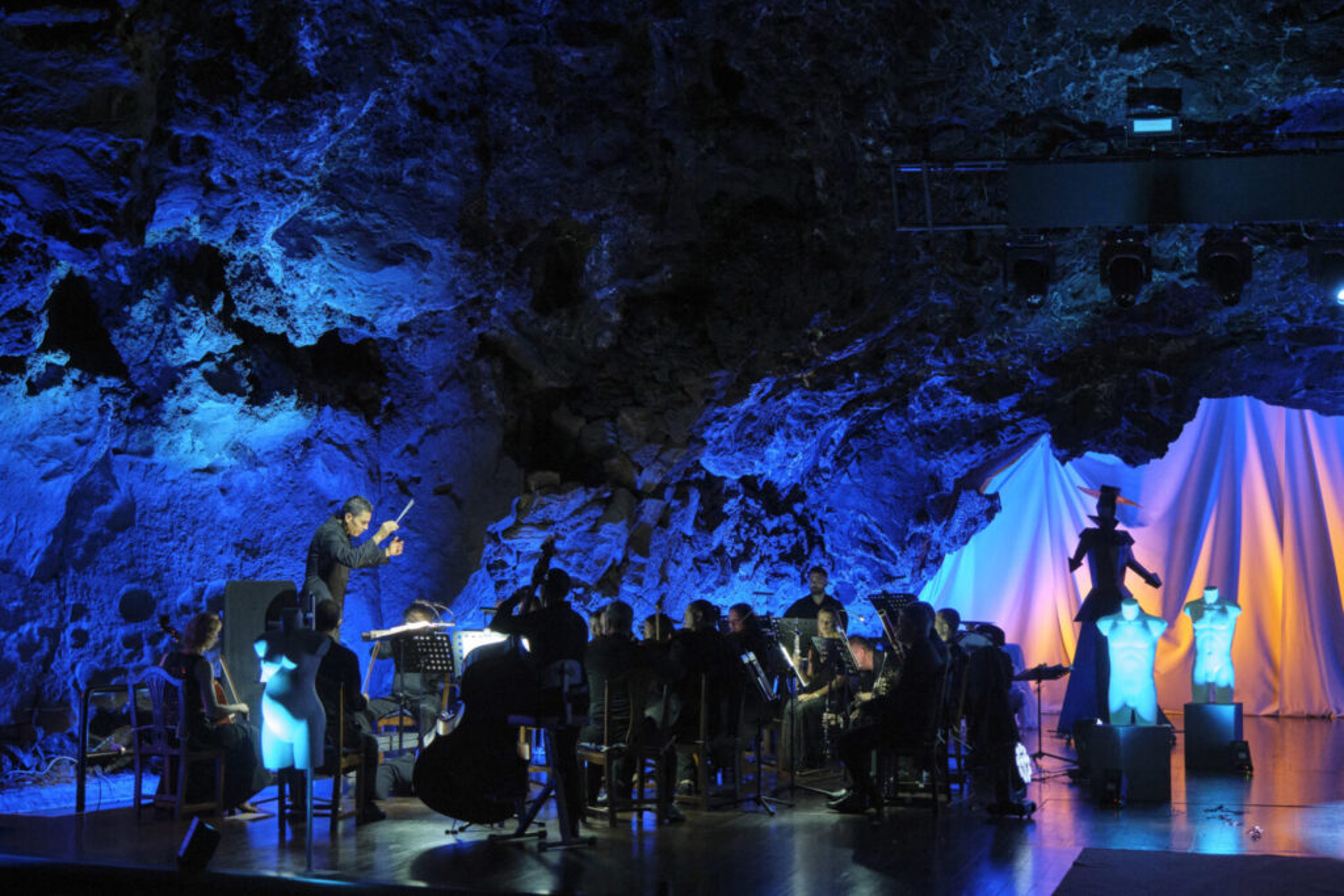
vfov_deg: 23.0
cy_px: 448
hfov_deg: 33.9
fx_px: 2203
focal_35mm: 59
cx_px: 672
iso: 6400
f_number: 4
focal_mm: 39.3
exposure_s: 1/40
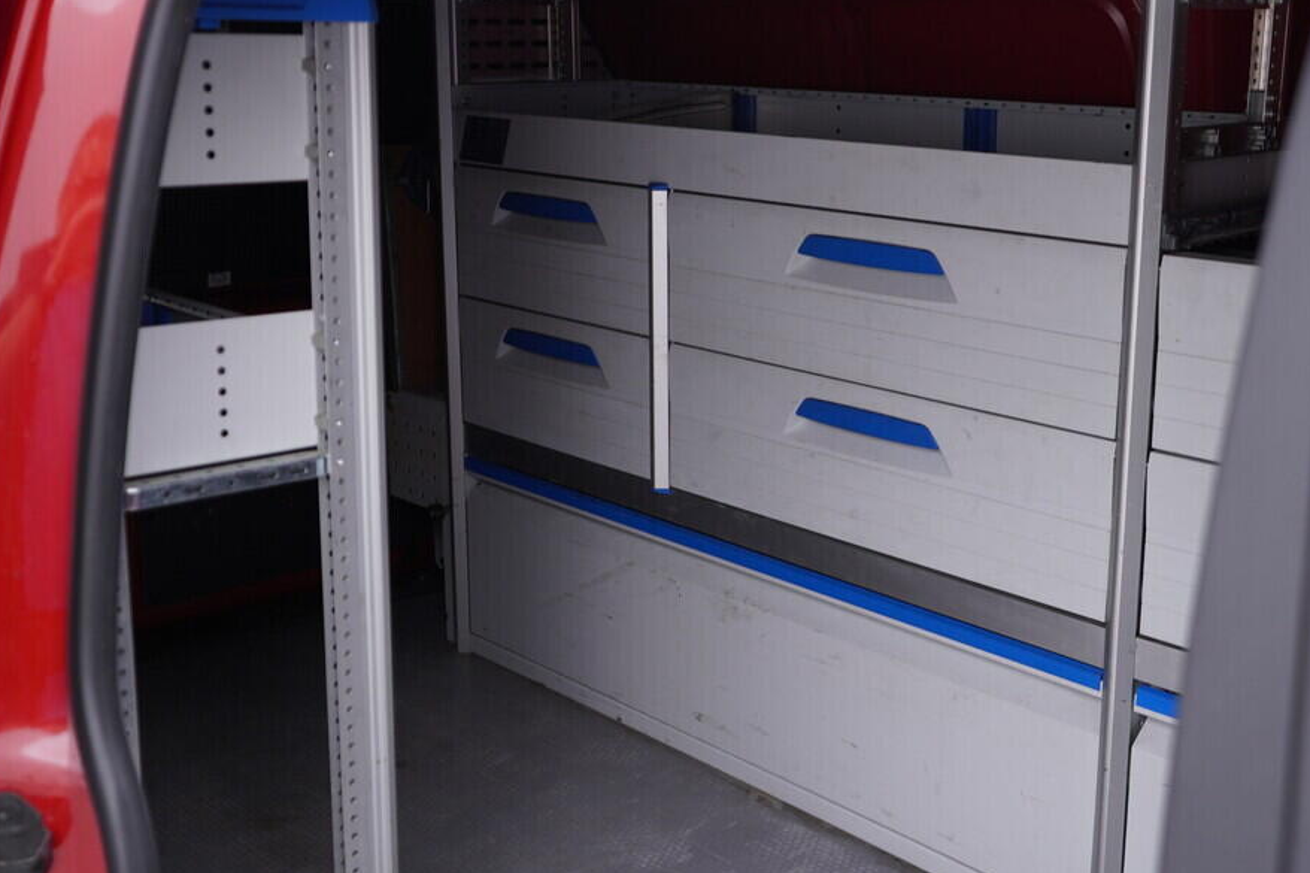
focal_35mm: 42
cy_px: 374
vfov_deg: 31.8
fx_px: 1528
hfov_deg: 46.3
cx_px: 722
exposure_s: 1/40
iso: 160
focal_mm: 24
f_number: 2.8
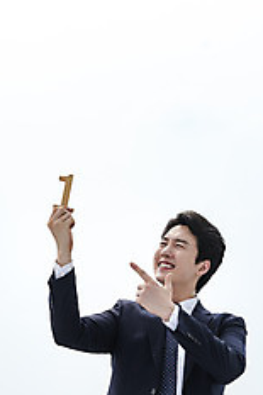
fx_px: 944
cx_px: 148
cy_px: 317
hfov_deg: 15.9
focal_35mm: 86
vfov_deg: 23.3
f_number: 5.6
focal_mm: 50
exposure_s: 1/2000
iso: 400
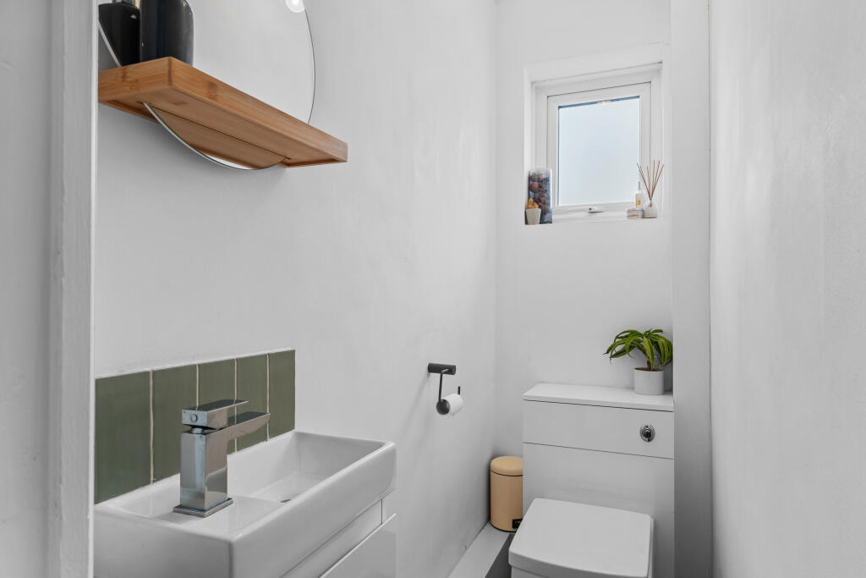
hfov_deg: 78.6
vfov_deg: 57.2
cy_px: 289
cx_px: 433
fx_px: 529
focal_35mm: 22
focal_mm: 21
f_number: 8
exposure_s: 1/8
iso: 400
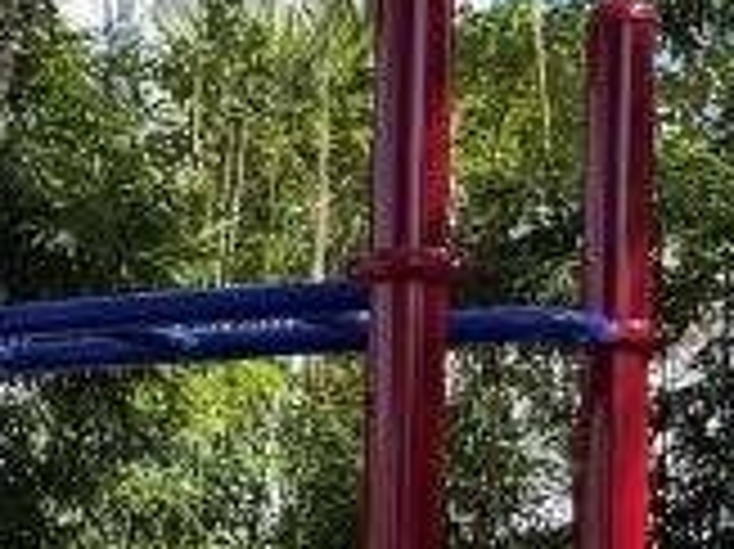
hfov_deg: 10.5
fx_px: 3199
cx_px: -1229
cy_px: 774
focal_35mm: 151
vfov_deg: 9.6
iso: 100
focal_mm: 6.76
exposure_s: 1/1122
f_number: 1.78
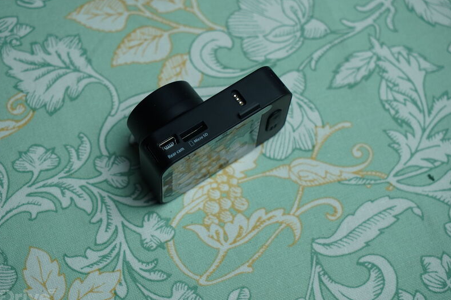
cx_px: 228
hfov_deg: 27.7
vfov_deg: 18.7
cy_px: 154
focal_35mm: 73
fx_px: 914
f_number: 6.3
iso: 320
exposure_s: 1/125
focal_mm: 70
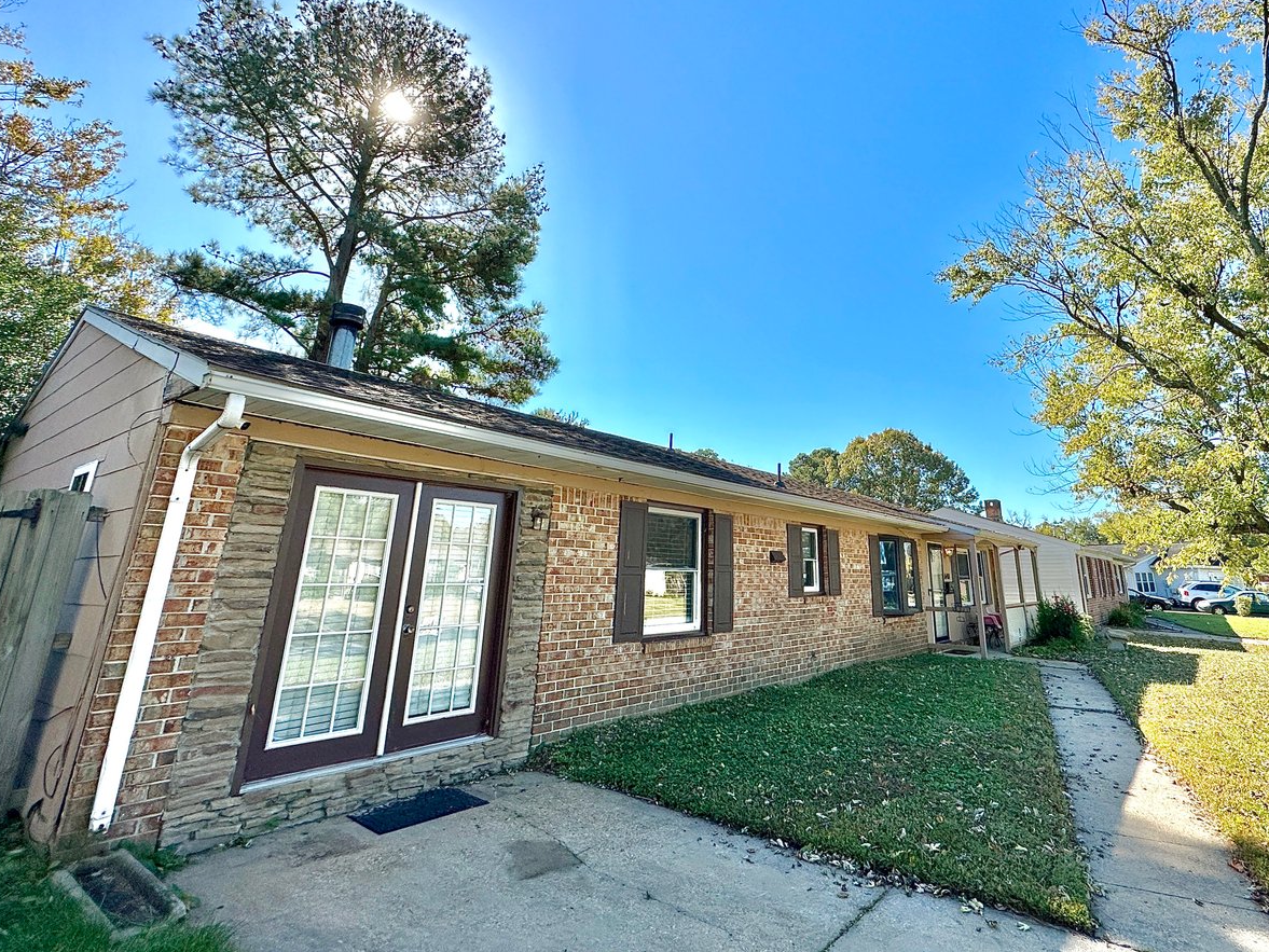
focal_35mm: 18
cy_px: 375
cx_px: 720
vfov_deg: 70.8
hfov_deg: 87.3
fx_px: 660
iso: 50
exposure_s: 1/2092
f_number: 2.2
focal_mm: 2.22
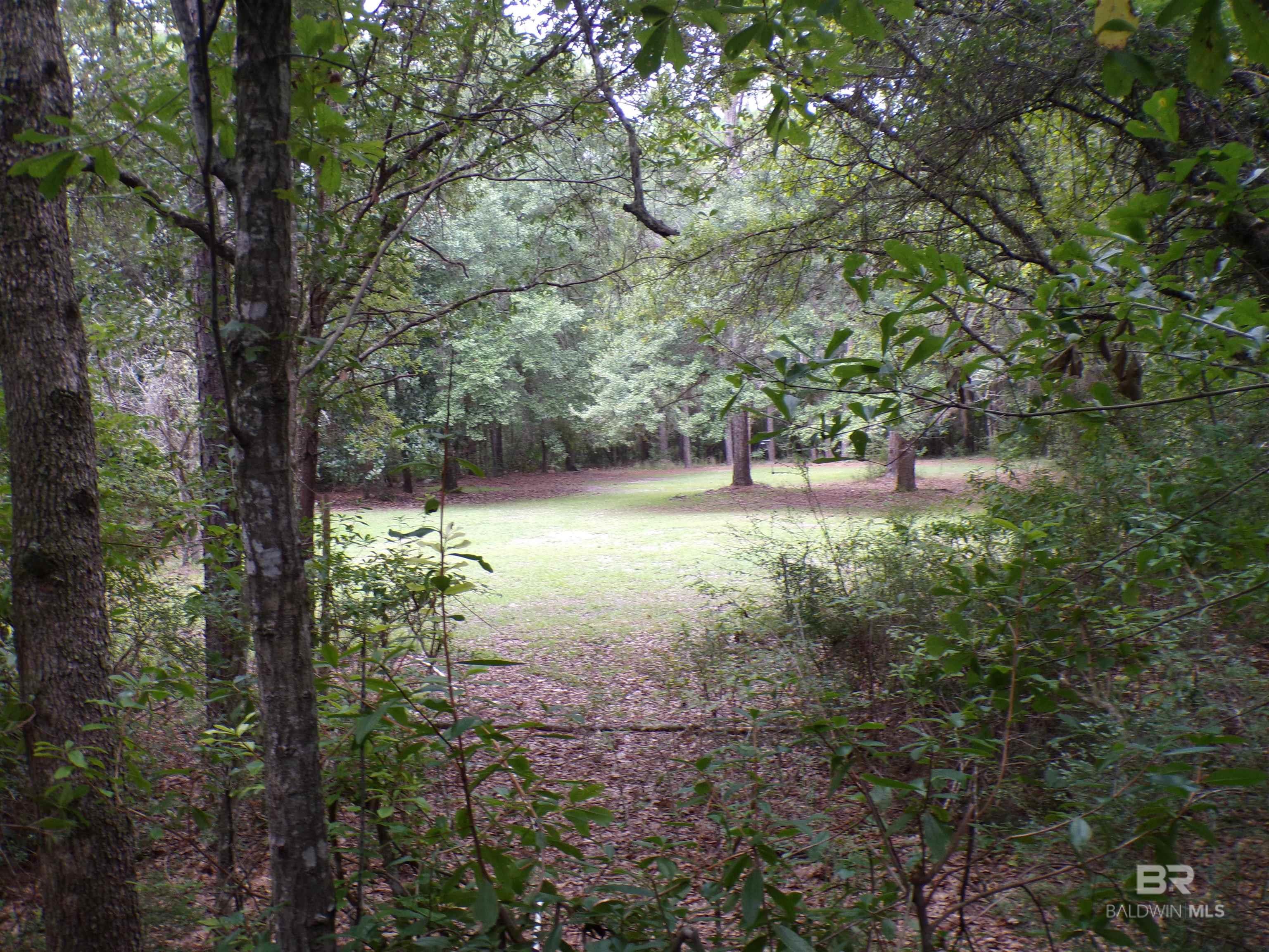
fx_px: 1173
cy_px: 476
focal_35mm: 32
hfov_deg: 56.8
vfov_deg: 44.2
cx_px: 634
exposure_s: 1/34
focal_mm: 5.8
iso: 140
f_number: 3.2
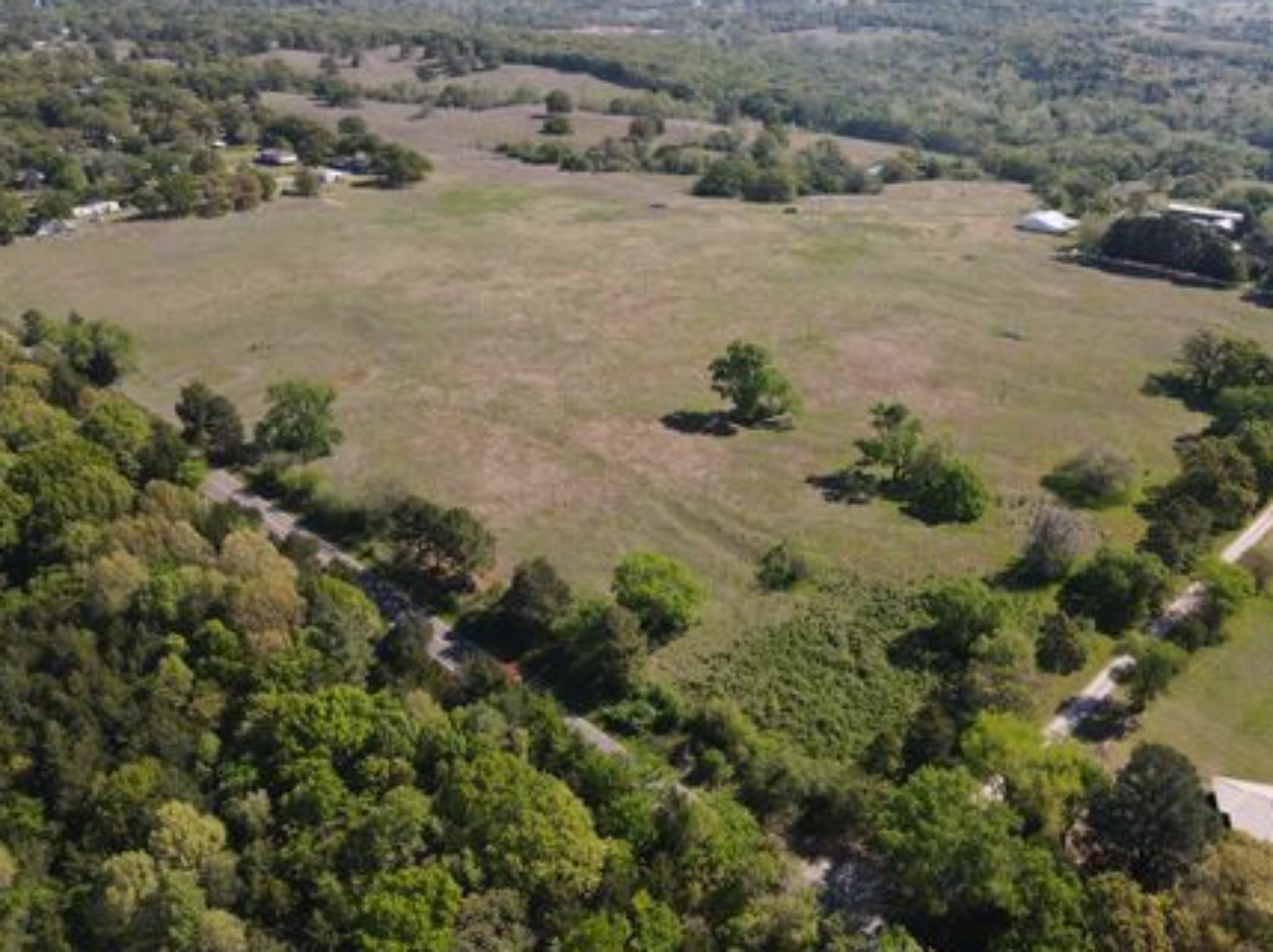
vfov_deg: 49.7
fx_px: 1029
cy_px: 446
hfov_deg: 63.2
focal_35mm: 28
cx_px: 727
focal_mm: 4.5
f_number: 2.8
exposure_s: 1/500
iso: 100
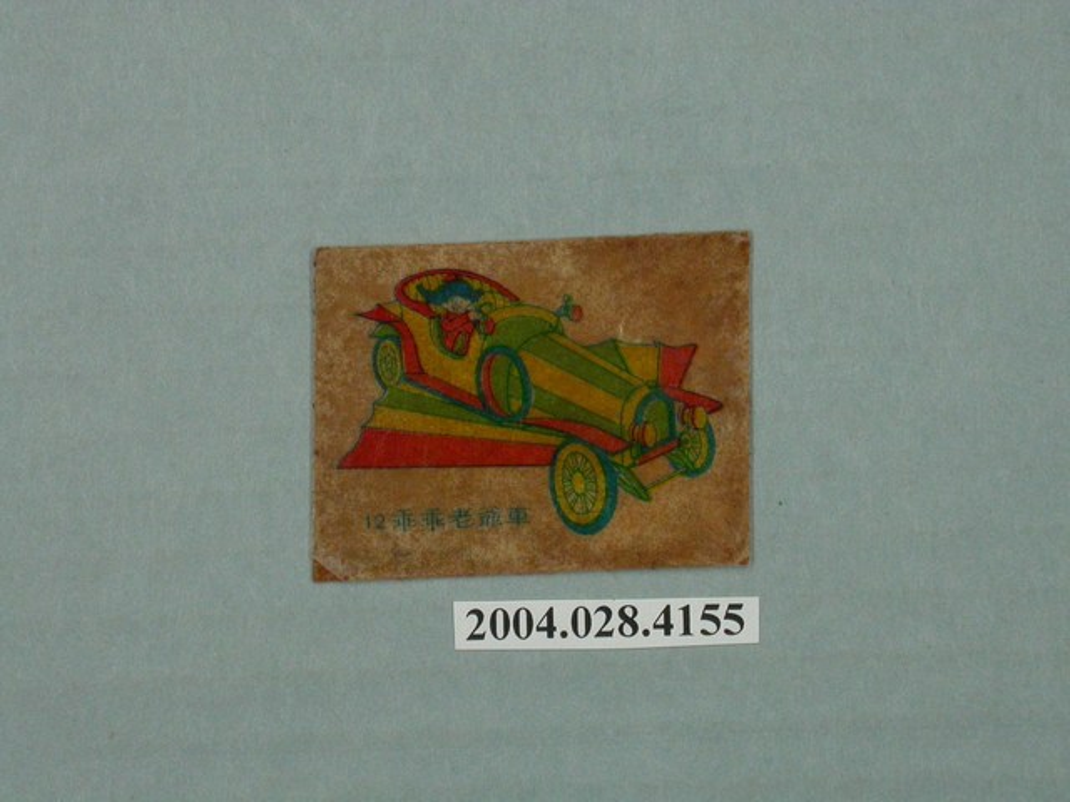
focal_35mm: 154
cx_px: 535
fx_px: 4760
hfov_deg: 12.8
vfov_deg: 9.6
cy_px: 401
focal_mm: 32
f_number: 6.5
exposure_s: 1/30
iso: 200
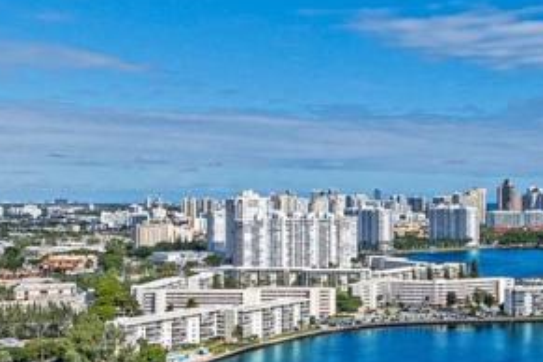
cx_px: 411
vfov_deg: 26.0
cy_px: 203
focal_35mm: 52
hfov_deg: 37.2
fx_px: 784
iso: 100
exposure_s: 1/2000
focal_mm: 7
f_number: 4
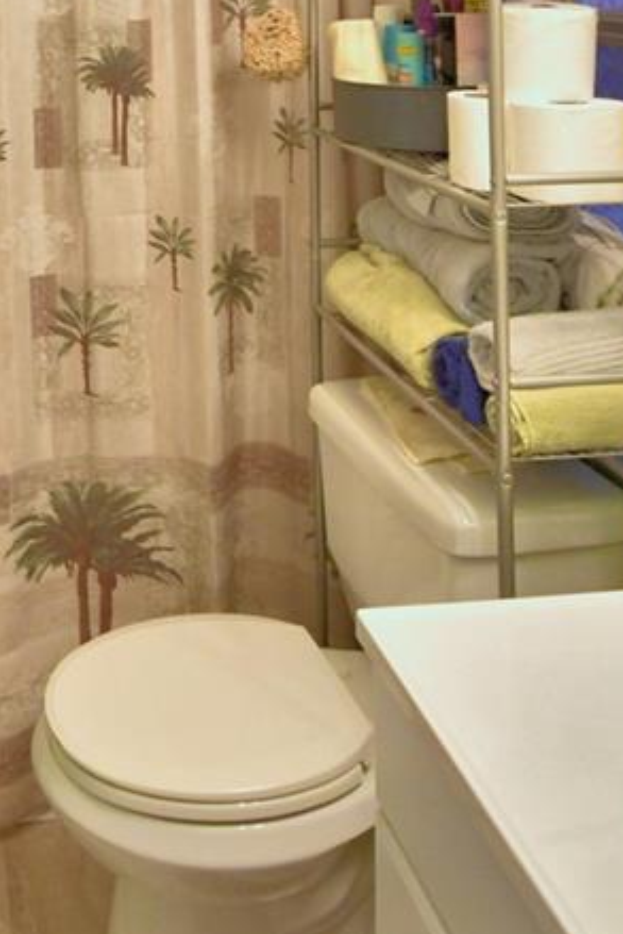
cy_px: -38
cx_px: -4
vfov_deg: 40.4
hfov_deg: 30.3
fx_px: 1063
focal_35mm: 41
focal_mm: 10
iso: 1100
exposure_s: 1/30
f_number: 4.5
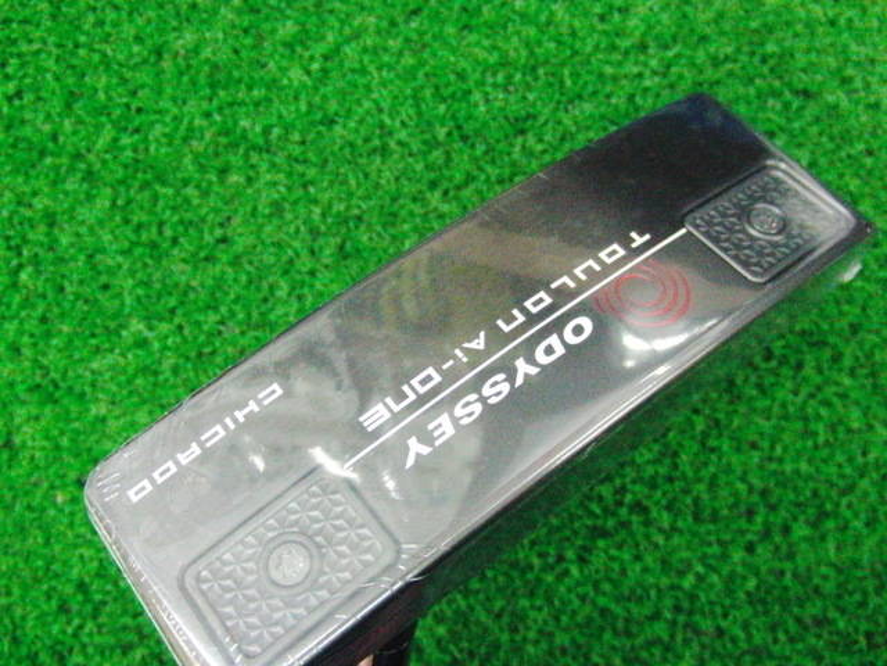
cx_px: 444
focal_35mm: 37
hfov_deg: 50.1
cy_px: 333
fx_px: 948
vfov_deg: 38.7
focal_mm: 6.42
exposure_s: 1/200
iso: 3200
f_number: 3.6
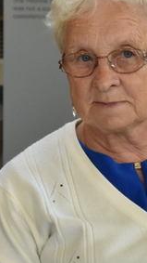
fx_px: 1477
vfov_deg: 10.1
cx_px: 36
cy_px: 198
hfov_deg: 5.7
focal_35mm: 213
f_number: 4
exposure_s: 1/50
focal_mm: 32
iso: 720
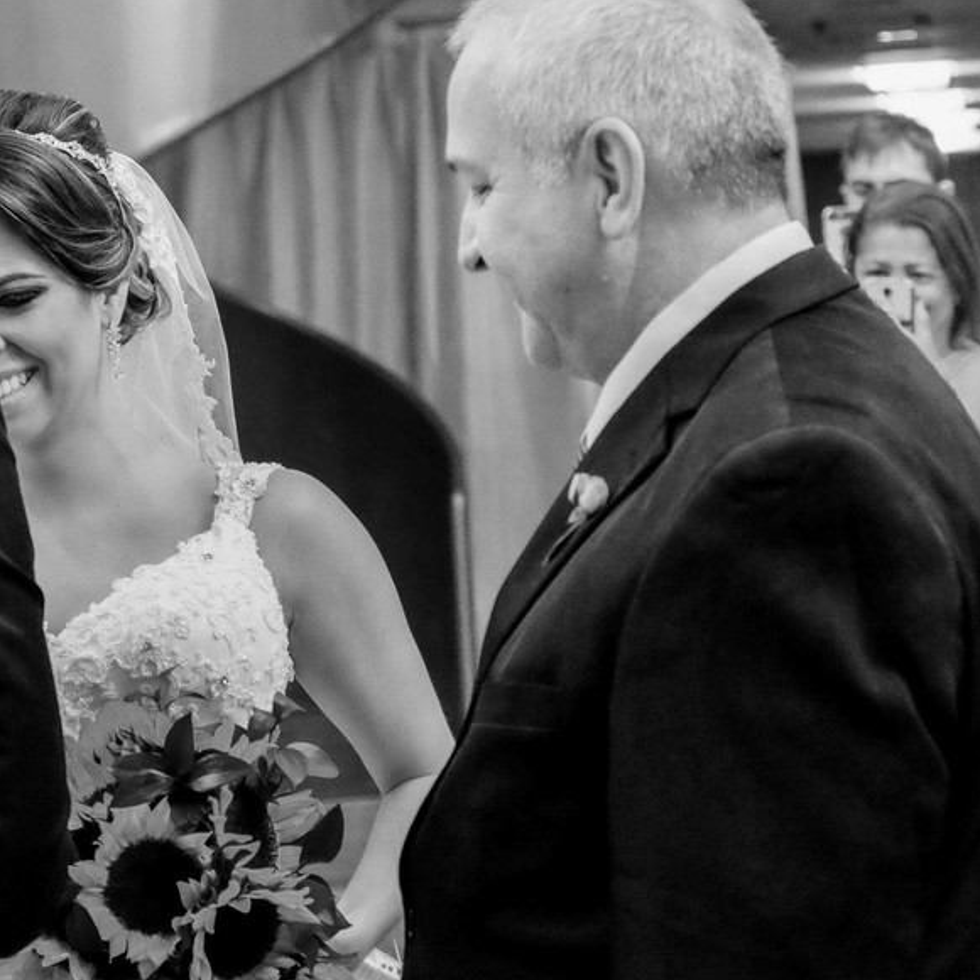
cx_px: 120
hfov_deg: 11.9
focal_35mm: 146
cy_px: 345
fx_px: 4676
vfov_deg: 12.0
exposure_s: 1/100
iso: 4000
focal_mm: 55
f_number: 4
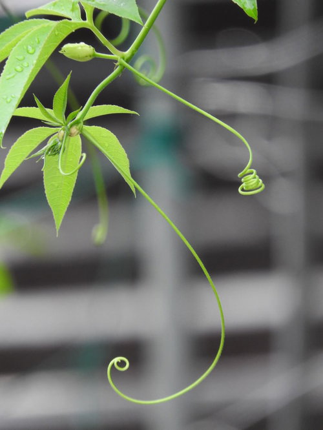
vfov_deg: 1.8
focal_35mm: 1100
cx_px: 162
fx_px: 13677
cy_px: 215
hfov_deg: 1.4
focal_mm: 197.1
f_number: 5.6
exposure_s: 1/125
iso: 400
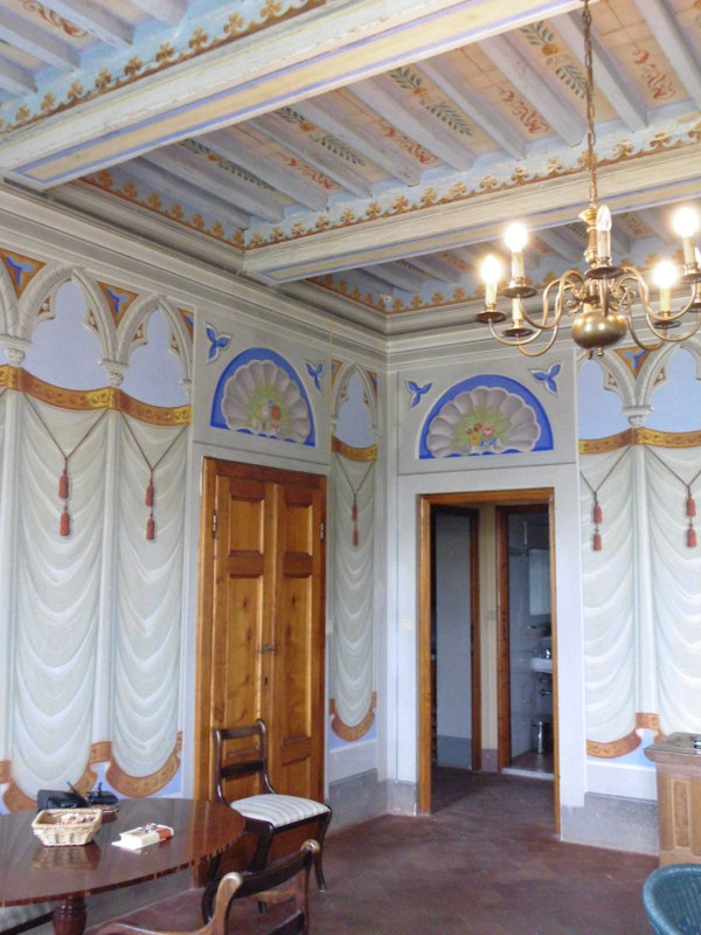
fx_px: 945
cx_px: 350
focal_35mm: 35
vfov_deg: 52.6
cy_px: 468
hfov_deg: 40.7
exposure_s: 1/40
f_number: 3.5
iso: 400
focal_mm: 6.4
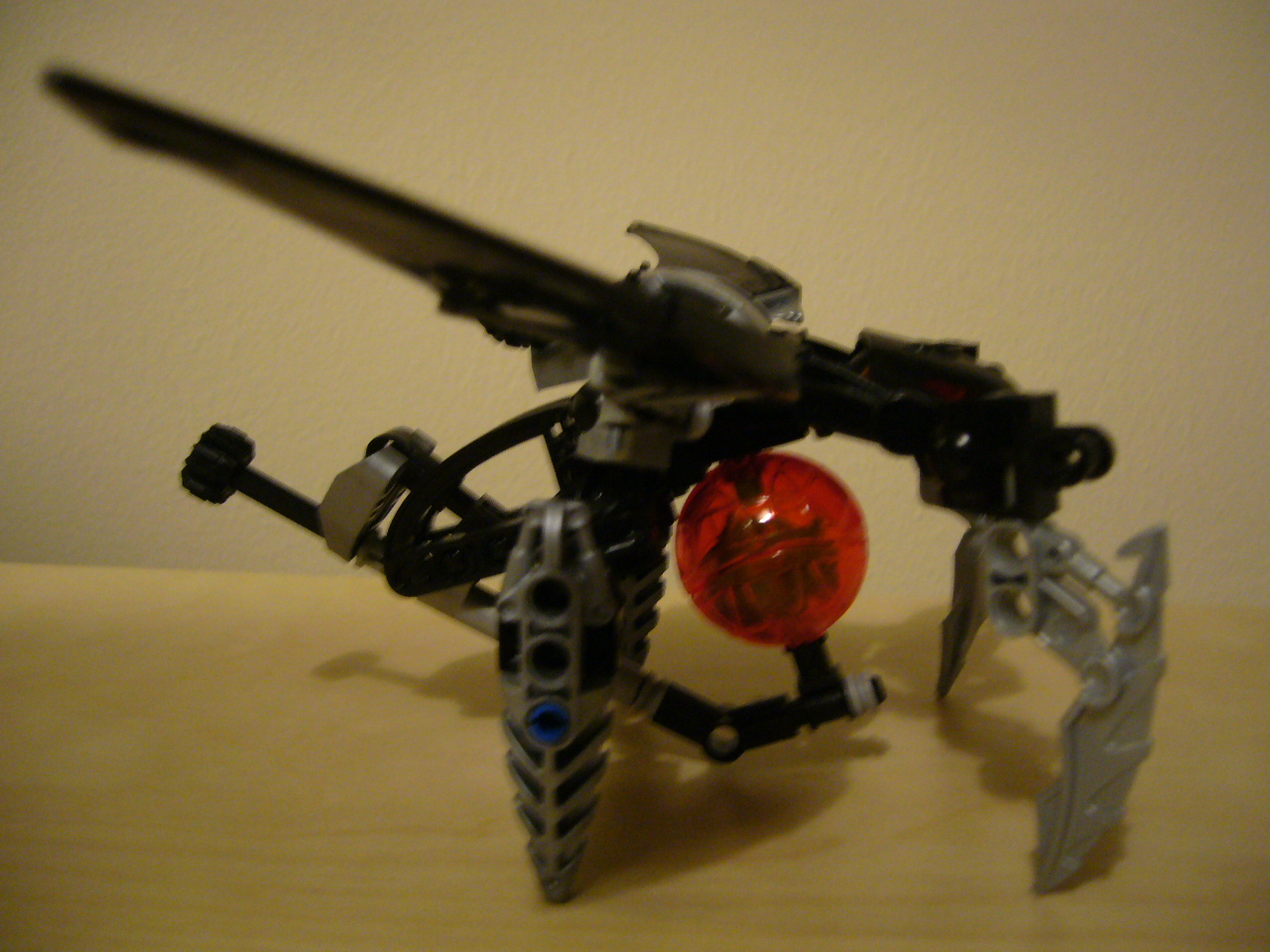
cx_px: 635
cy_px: 476
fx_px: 1284
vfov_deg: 40.7
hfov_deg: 52.6
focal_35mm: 35
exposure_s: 1/6
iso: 200
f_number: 2.8
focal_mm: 5.8
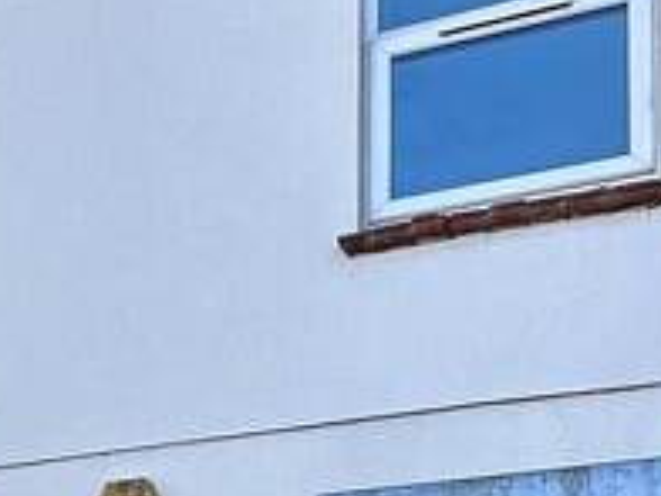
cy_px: 847
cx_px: -47
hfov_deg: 25.0
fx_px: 1394
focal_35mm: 73
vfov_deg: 17.1
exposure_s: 1/442
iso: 40
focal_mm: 2.22
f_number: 2.2
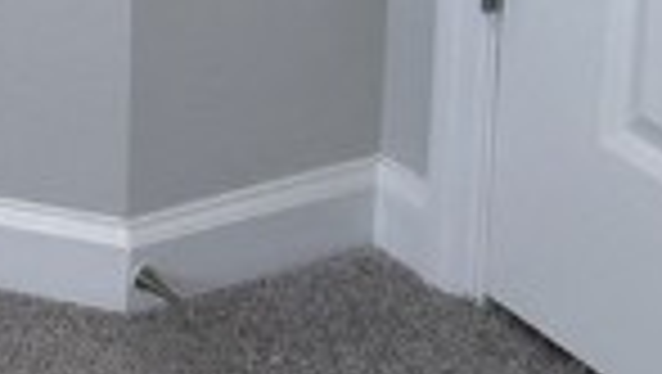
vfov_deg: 6.0
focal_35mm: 182
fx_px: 3198
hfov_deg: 11.3
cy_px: -910
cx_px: -392
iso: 80
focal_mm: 6.76
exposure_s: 1/120
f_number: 1.78
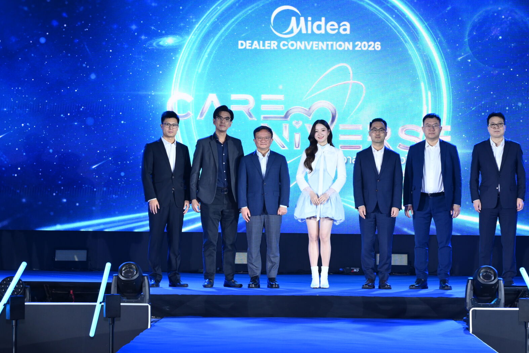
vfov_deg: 14.0
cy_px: 141
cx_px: 300
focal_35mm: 98
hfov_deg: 20.8
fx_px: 1440
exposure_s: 1/125
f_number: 4
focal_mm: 52
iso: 500
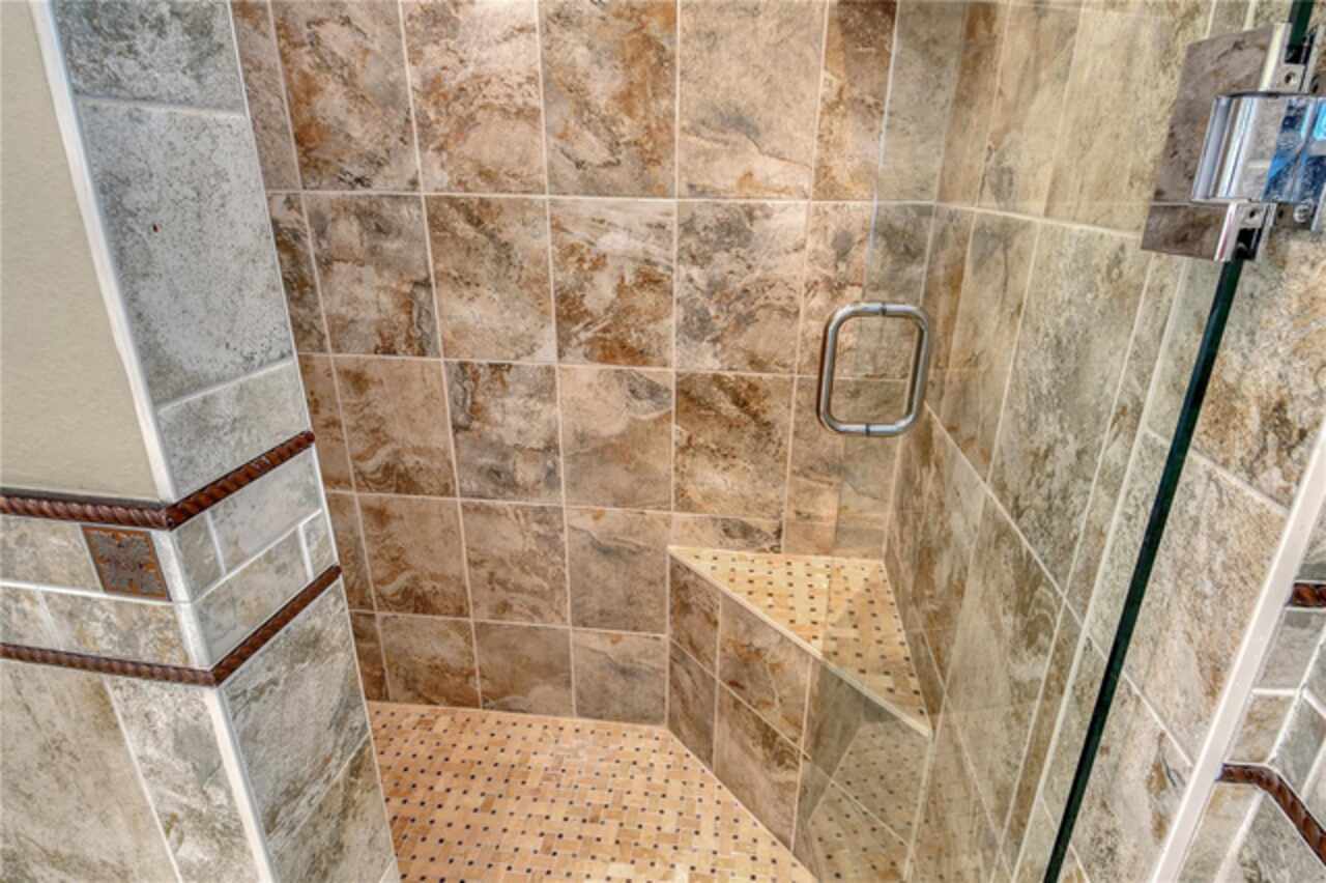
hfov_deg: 90.0
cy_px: 442
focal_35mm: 18
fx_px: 663
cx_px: 663
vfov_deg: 67.3
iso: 640
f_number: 13
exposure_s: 1/100
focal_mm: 12
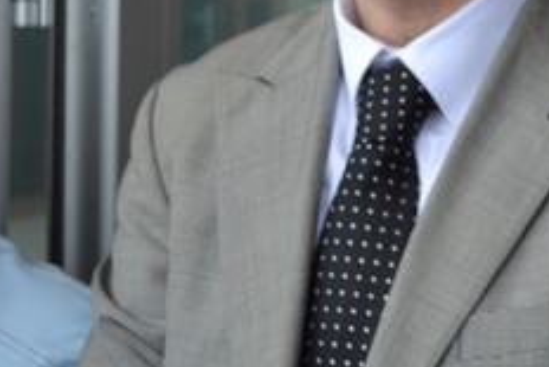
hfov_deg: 13.0
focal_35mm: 151
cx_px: 769
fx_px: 2311
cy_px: -127
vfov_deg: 8.9
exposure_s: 1/125
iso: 110
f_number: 5.6
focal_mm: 35
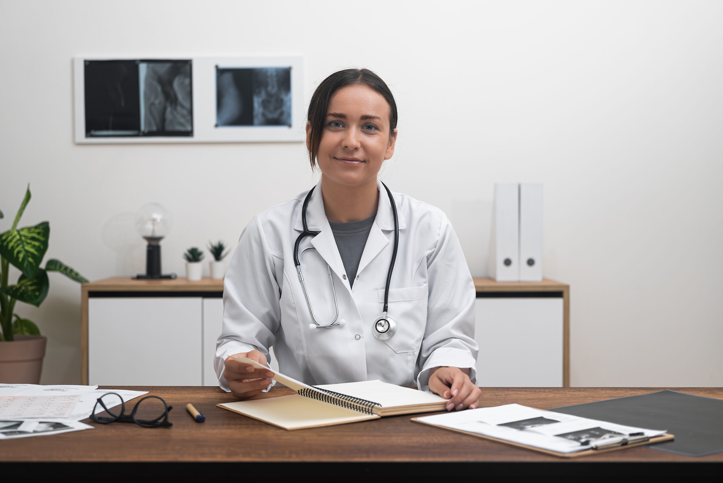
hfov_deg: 39.6
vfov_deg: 27.0
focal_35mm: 50
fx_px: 1005
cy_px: 242
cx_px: 362
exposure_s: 1/100
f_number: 2.5
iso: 640
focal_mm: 50
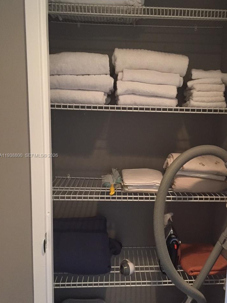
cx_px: 143
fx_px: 324
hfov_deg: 38.4
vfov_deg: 50.1
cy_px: 156
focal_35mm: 37
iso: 250
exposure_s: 1/24
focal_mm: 4.15
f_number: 2.2
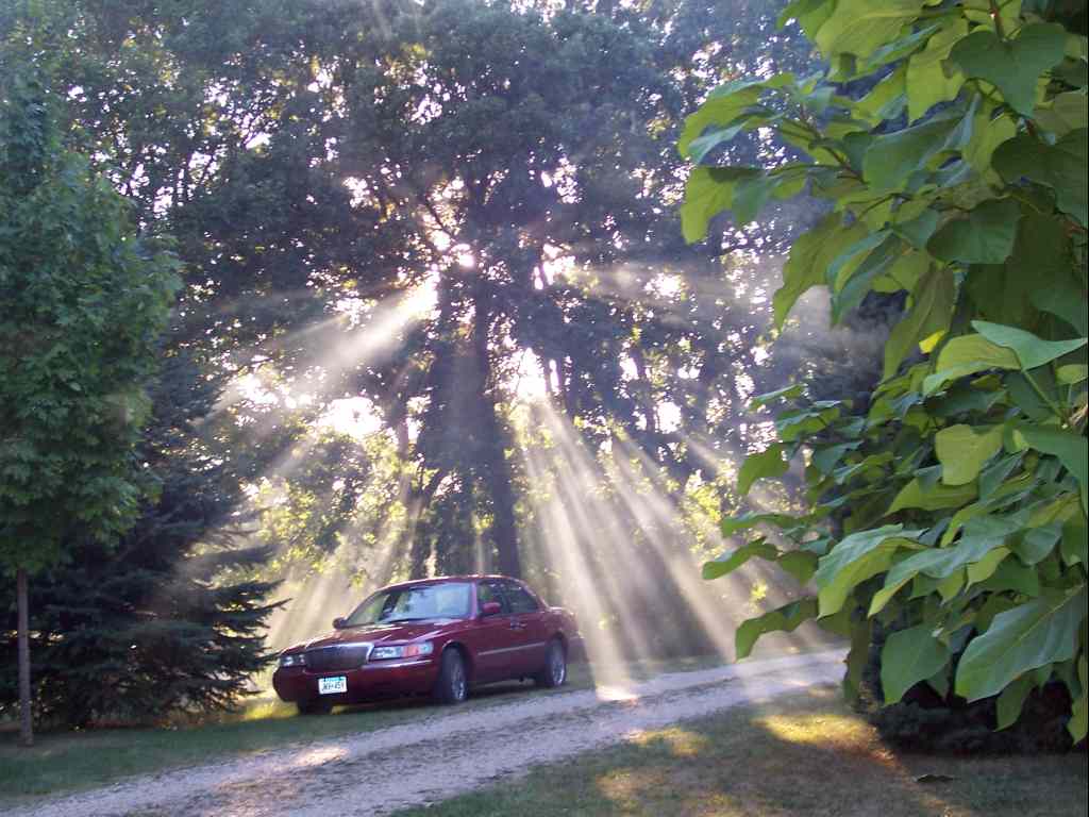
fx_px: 1667
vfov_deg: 27.5
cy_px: 408
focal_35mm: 53
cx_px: 544
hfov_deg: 36.2
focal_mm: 8.6
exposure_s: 1/125
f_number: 3.4
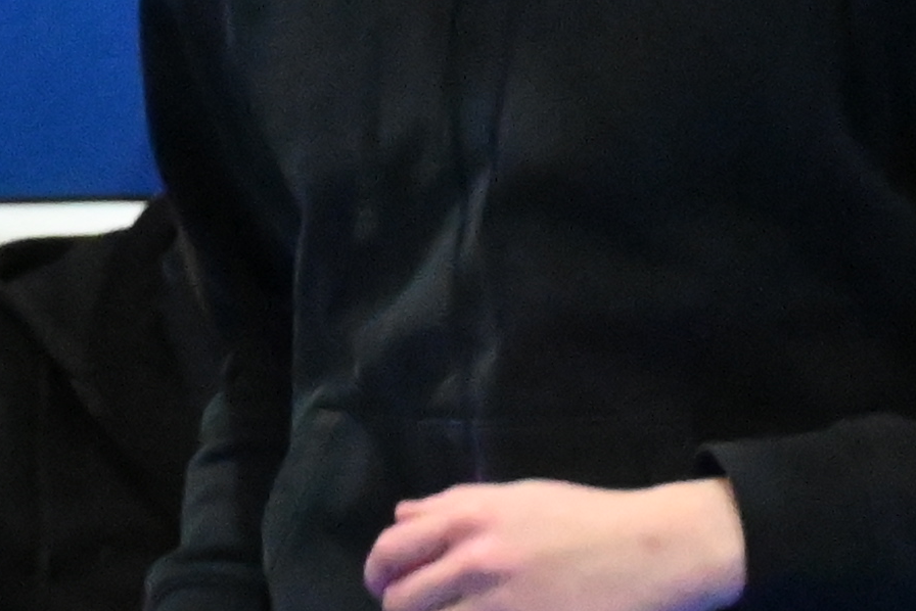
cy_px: 261
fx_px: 26087
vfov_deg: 1.3
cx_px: 1540
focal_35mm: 1025
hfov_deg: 2.0
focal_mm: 110
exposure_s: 1/500
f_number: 5
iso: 8000
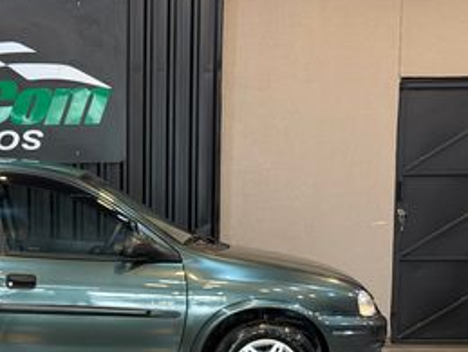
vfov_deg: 16.8
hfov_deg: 22.0
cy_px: 307
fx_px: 1178
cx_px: 47
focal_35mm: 87
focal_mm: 6.76
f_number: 1.78
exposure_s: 1/40
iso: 250
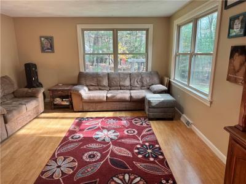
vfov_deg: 56.8
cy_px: 92
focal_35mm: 24
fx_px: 171
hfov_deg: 71.6
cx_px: 123
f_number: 1.78
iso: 160
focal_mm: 6.76
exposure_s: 1/120
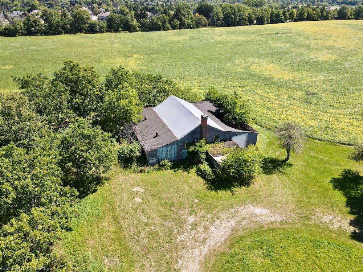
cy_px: 136
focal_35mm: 24
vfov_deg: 56.8
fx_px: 252
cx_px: 182
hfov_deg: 71.6
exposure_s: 1/350
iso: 110
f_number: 2.8
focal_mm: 4.5
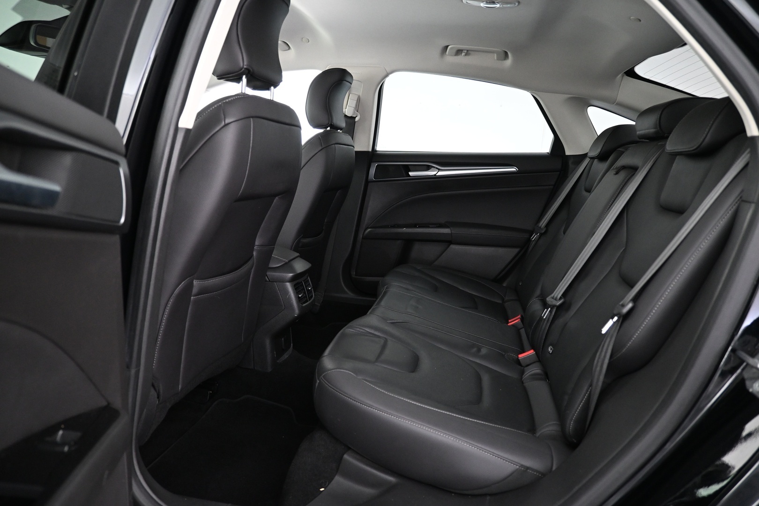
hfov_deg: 73.7
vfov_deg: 53.1
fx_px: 506
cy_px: 253
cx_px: 380
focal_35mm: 24
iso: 1600
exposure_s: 1/13
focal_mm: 16
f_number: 3.5
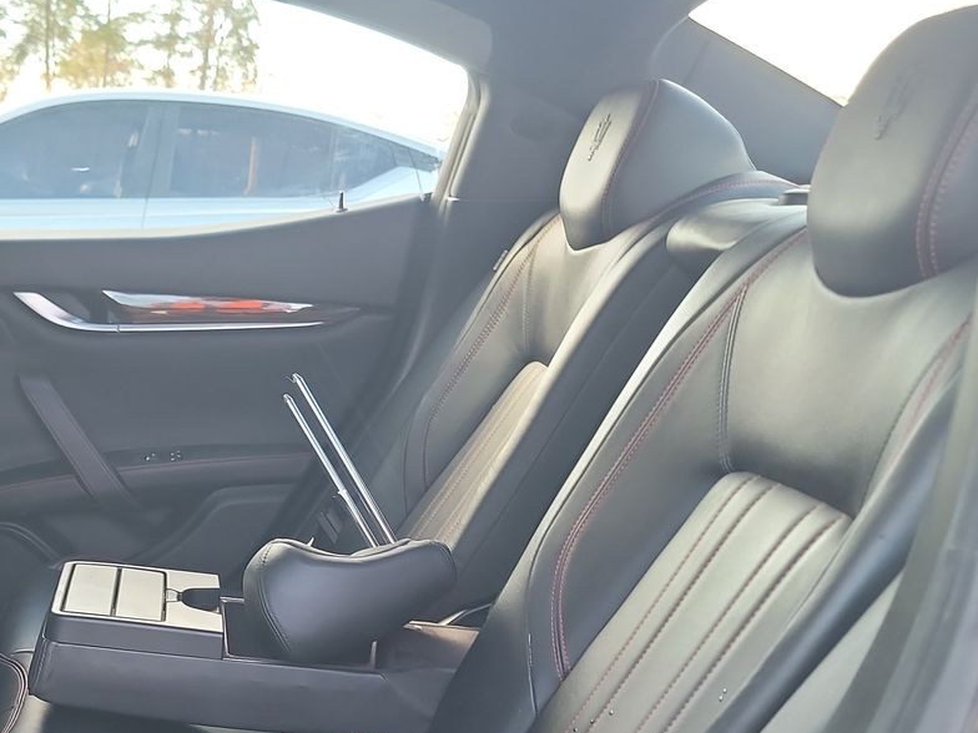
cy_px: 692
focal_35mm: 49
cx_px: 140
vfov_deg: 28.3
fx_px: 1384
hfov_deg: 37.0
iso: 215
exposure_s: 1/59
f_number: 1.8
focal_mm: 6.7
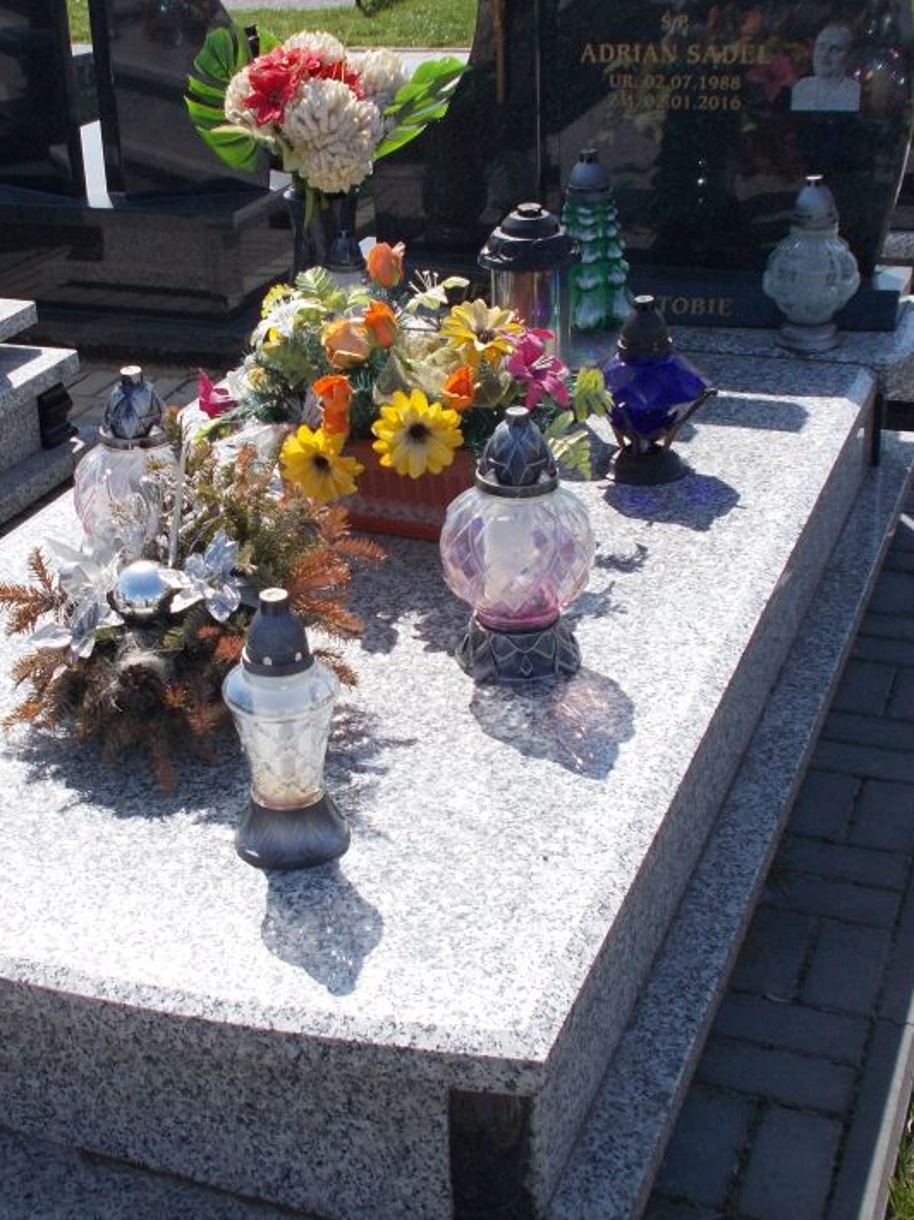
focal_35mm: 50
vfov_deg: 38.2
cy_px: 583
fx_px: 1761
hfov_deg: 28.9
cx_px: 326
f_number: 8
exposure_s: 1/125
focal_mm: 4.6
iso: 80
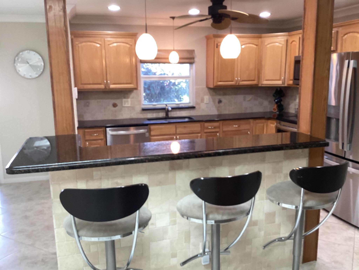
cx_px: 180
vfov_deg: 45.4
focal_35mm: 31
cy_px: 135
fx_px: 321
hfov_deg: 58.4
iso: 125
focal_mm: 3.3
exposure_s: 1/60
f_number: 2.4
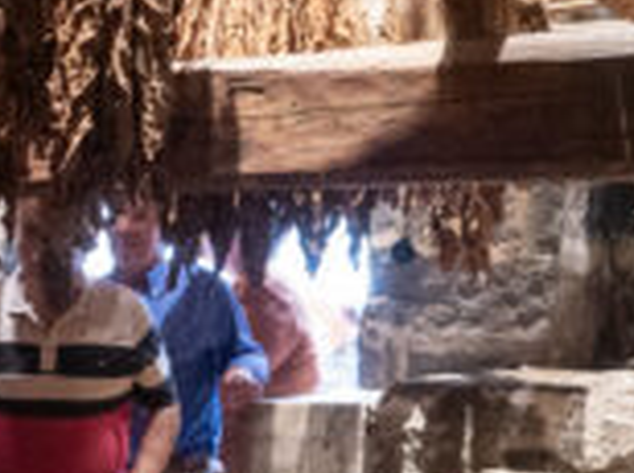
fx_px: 1463
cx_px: -296
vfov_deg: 18.4
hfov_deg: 21.0
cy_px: 271
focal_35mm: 80
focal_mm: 12
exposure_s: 1/30
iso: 3200
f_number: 2.8
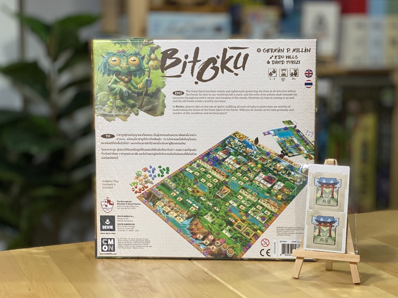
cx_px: 207
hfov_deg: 30.7
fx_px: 724
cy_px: 150
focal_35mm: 63
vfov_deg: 23.3
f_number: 2
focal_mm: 6
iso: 250
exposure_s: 1/75
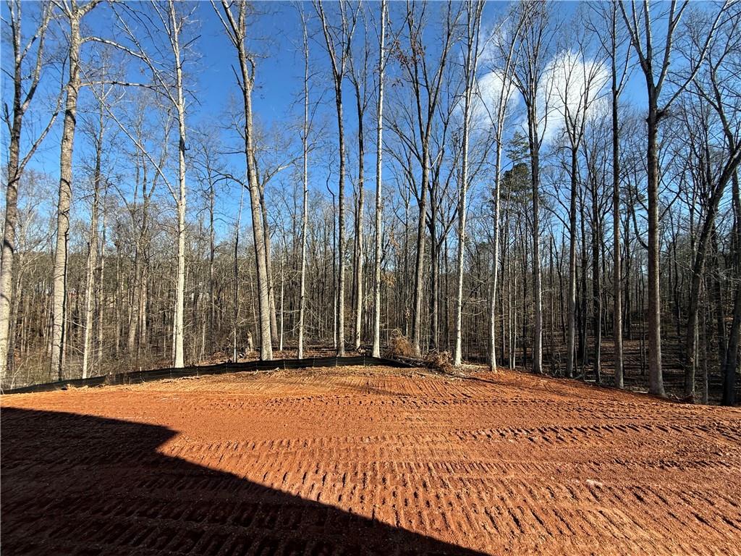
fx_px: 300
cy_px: 278
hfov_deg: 102.1
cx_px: 370
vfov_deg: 85.7
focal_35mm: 14
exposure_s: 1/914
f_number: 2.2
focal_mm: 2.22
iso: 50
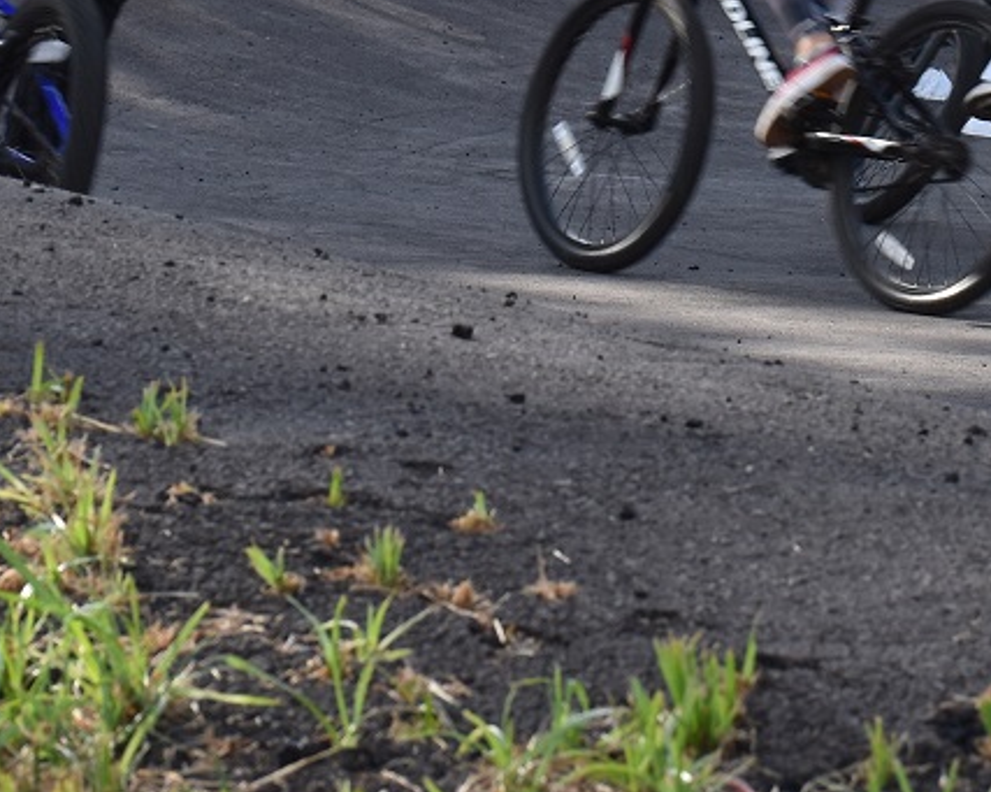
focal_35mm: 188
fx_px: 5510
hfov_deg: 10.2
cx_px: 803
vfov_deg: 8.1
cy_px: -325
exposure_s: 1/250
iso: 200
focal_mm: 38
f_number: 8
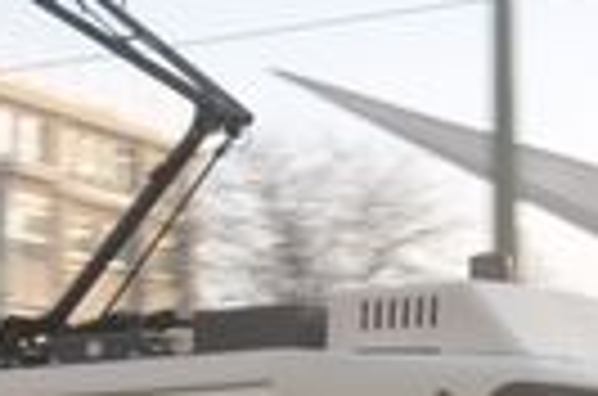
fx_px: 3447
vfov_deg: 6.5
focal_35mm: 208
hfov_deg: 9.9
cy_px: 562
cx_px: 261
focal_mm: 18
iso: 200
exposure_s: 1/100
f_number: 10
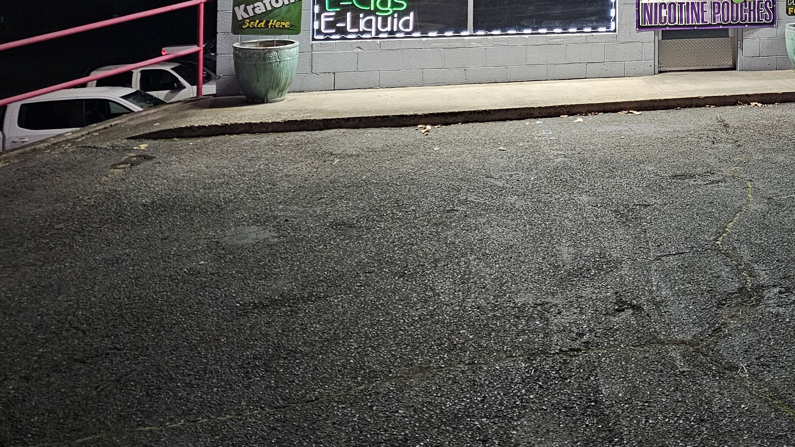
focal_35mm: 49
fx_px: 1033
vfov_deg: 22.7
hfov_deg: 38.8
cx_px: 734
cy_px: -68
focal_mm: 6.3
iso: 500
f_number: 1.7
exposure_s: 1/40
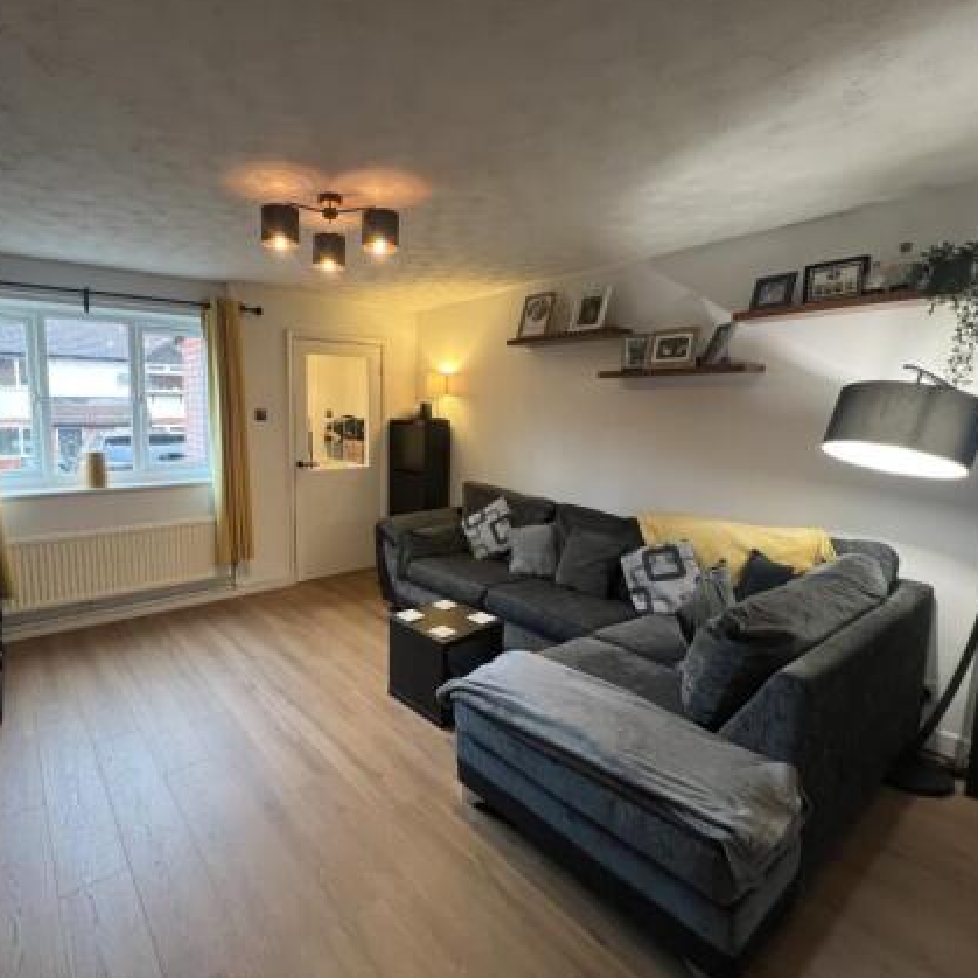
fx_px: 511
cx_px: 403
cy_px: 475
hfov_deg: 86.6
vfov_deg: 87.4
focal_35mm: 16
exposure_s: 1/50
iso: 200
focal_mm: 1.57
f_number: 1.8
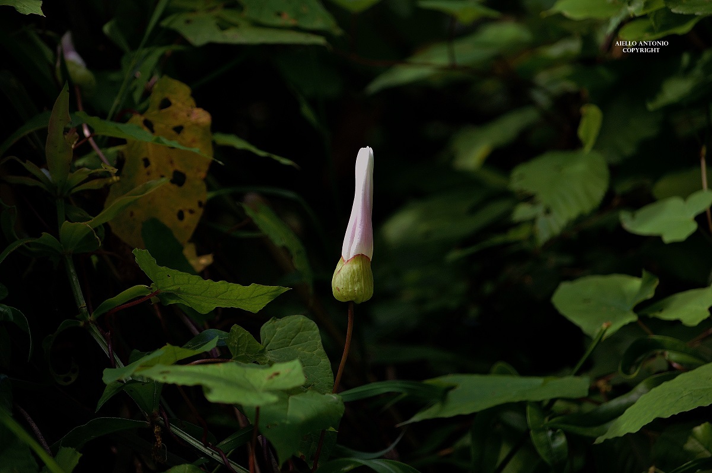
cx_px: 356
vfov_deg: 6.8
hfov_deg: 10.2
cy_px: 236
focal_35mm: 202
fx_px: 4000
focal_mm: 135
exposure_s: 1/250
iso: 400
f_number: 4.8
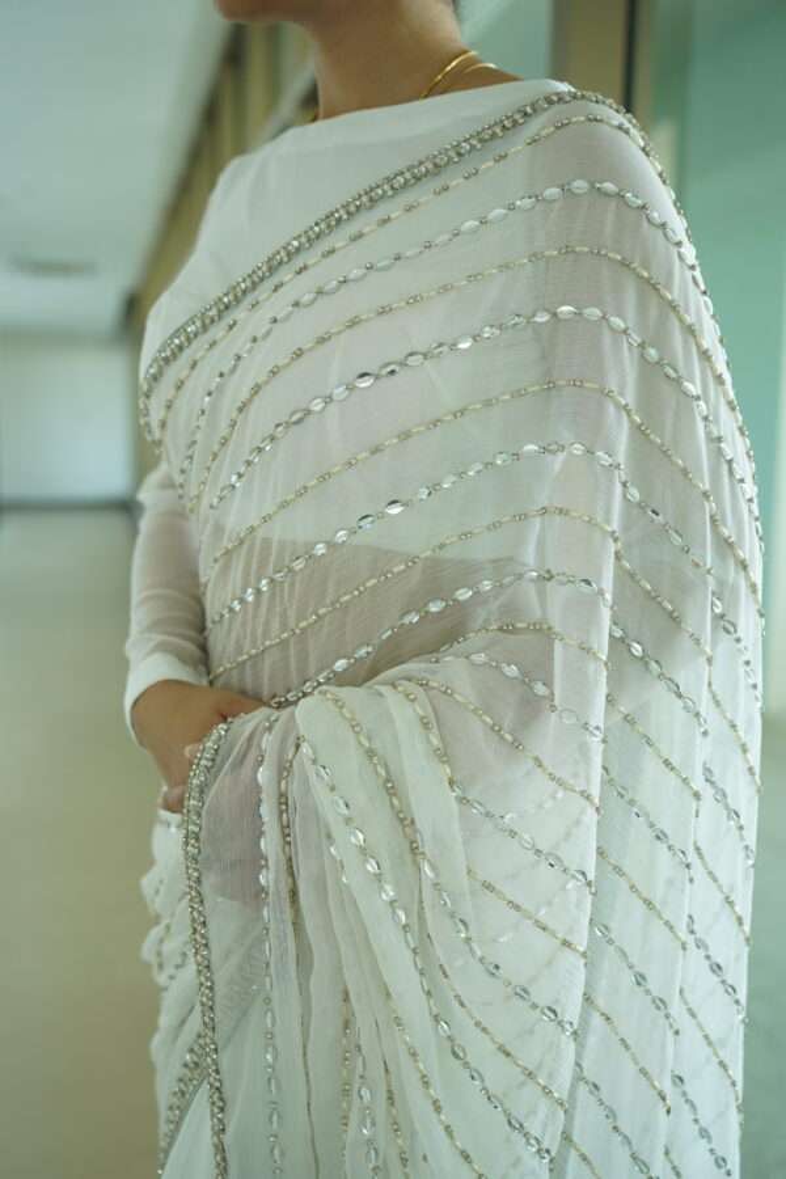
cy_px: 590
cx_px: 393
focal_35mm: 35
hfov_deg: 37.9
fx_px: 1146
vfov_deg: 54.4
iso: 250
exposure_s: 1/100
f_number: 2.8
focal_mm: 35
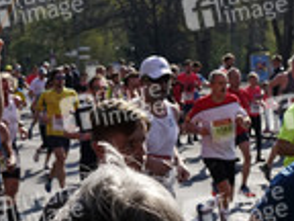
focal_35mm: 120
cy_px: 57
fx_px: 1019
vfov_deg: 12.3
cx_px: 262
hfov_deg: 16.2
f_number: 5
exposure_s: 1/640
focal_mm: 14.84
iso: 100
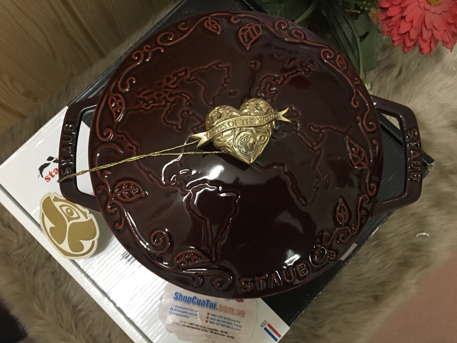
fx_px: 383
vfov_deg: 48.2
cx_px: 228
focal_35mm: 29
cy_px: 172
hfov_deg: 61.7
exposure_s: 1/8
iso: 125
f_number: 2.2
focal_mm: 4.15
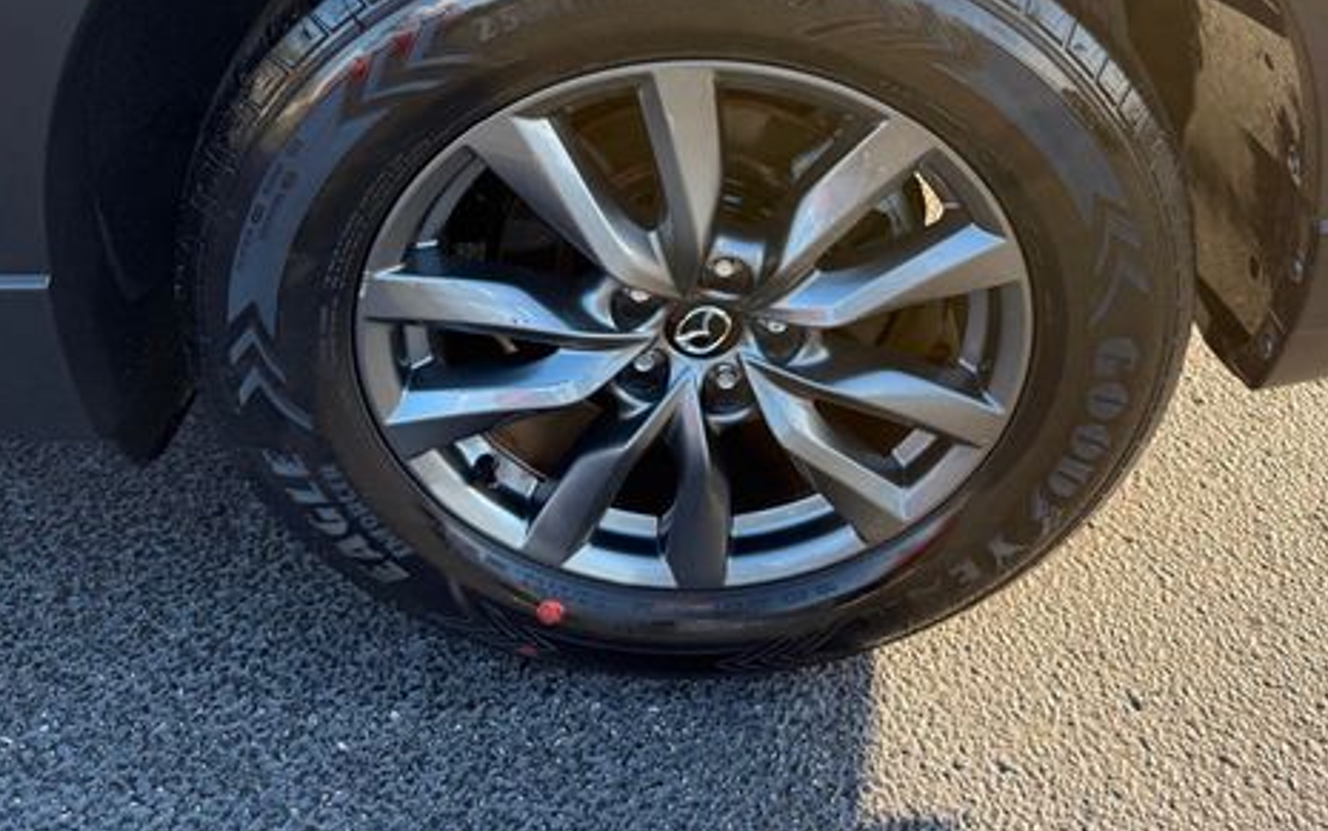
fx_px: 1267
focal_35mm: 35
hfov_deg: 55.0
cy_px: 151
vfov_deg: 35.0
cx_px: 788
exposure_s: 1/728
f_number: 1.78
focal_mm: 6.76
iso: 100
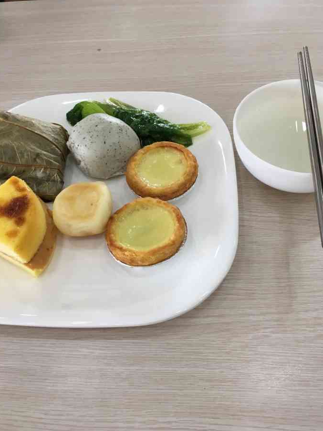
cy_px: 219
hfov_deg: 46.8
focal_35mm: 30
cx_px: 164
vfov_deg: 59.9
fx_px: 373
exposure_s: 1/33
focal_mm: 4.15
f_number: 2.2
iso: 32
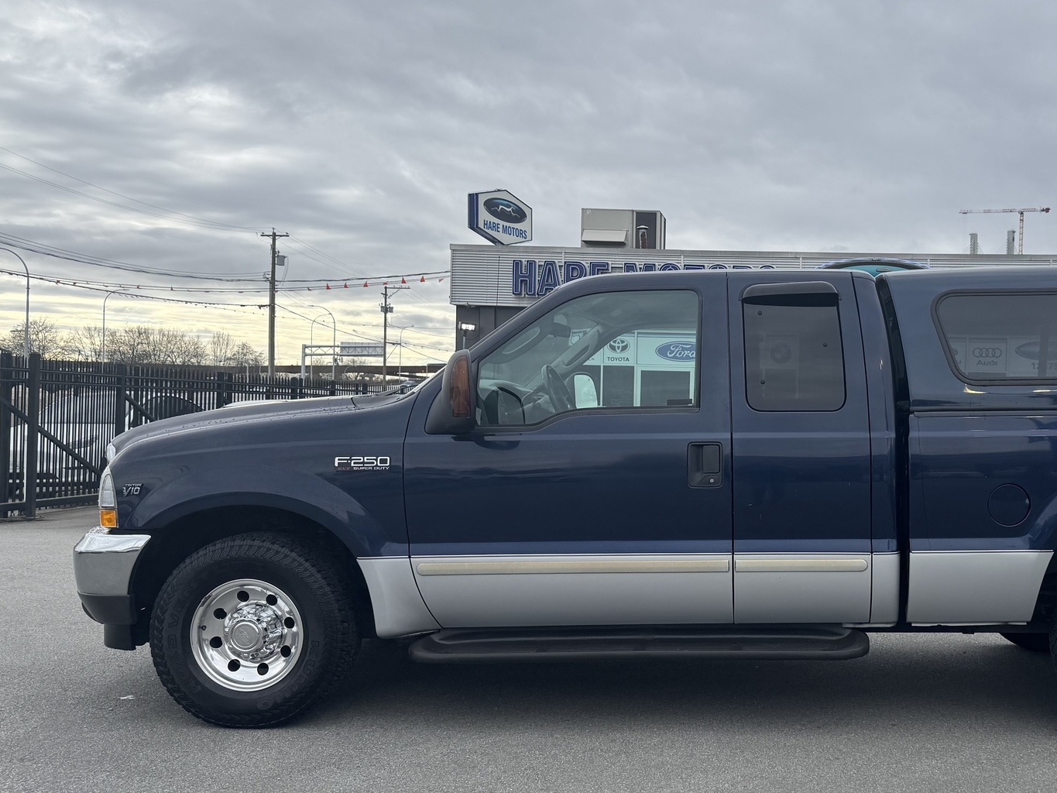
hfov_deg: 49.6
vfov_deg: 39.7
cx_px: 773
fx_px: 1099
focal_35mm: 36
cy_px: 411
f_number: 1.78
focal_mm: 6.76
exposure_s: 1/2604
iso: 80
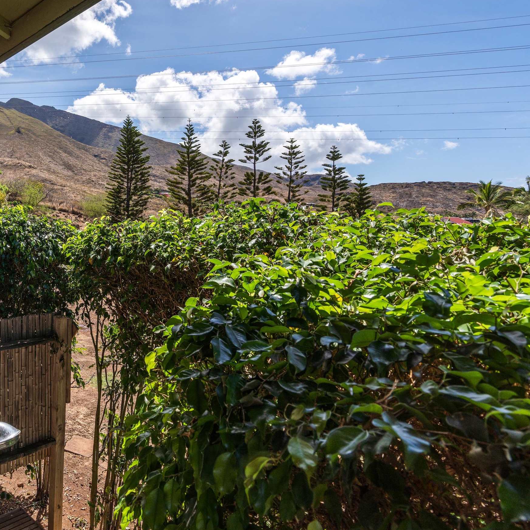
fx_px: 416
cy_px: 240
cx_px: 92
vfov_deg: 64.9
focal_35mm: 24
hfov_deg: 59.0
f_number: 8
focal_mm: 16
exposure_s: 1/8
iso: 100
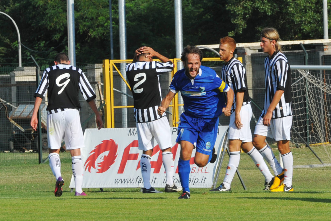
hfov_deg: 10.3
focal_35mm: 200
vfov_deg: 6.9
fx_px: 1839
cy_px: 110
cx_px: 166
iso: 400
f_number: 10
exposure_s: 1/500
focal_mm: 200
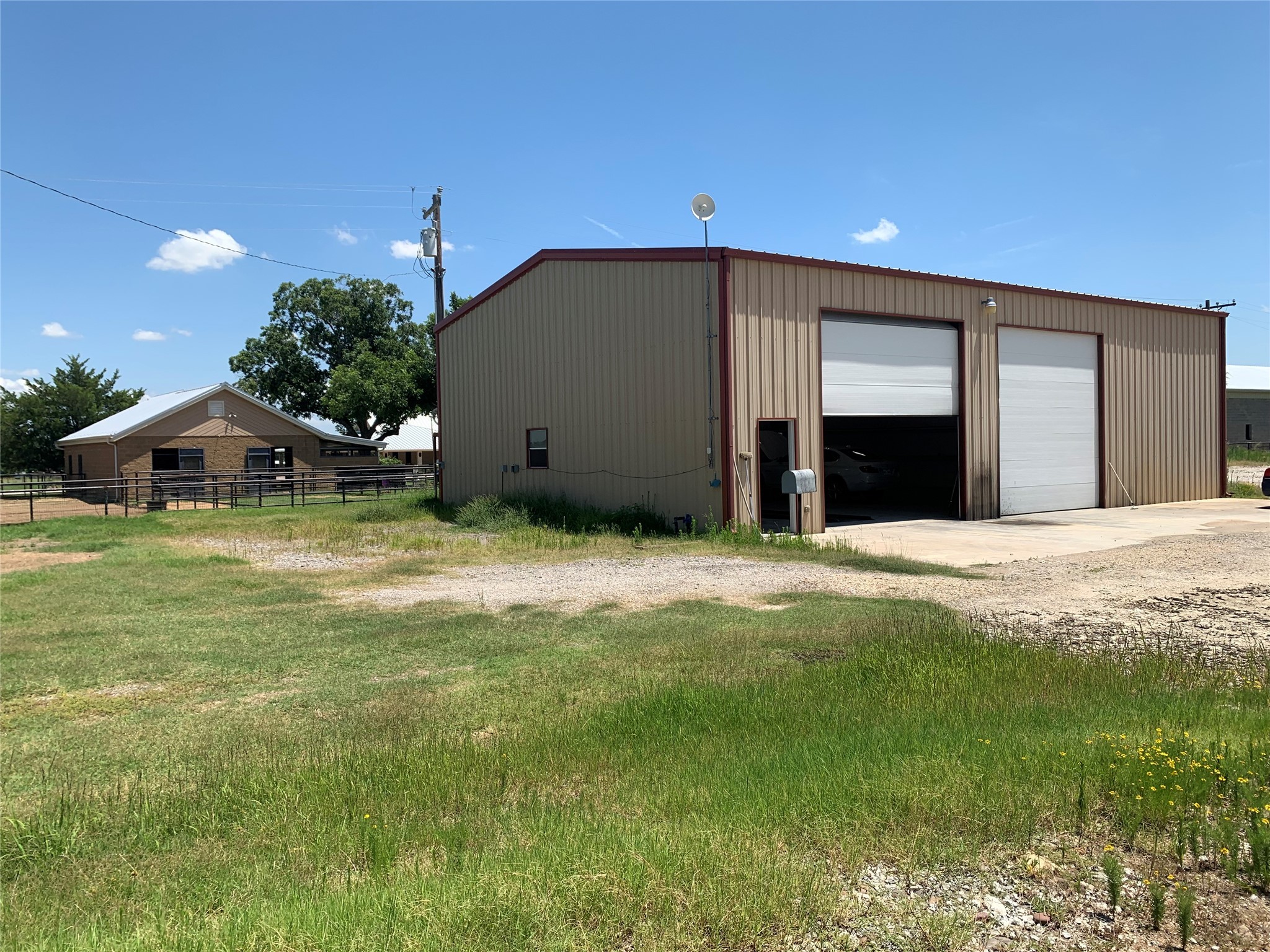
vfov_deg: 53.1
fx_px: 954
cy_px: 476
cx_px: 635
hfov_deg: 67.3
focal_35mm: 26
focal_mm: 4.25
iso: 25
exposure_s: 1/2160
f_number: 1.8
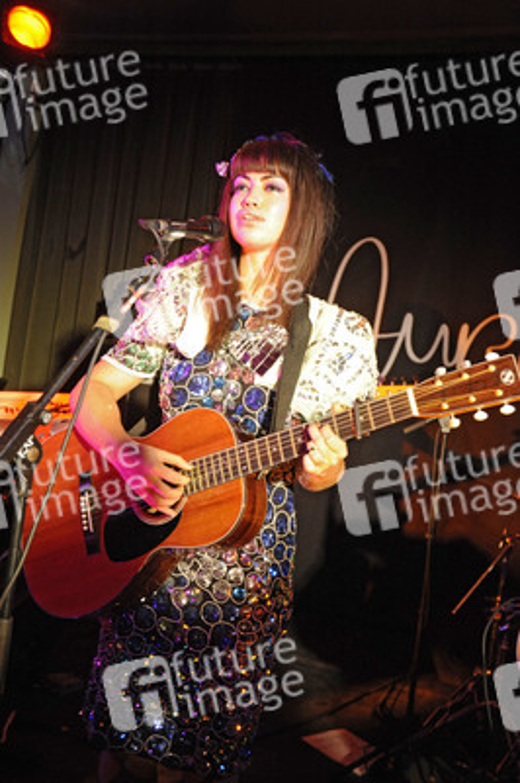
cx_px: 260
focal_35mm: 42
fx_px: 912
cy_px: 392
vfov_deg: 46.4
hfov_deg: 31.8
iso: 3200
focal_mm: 42
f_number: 5.6
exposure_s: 1/50
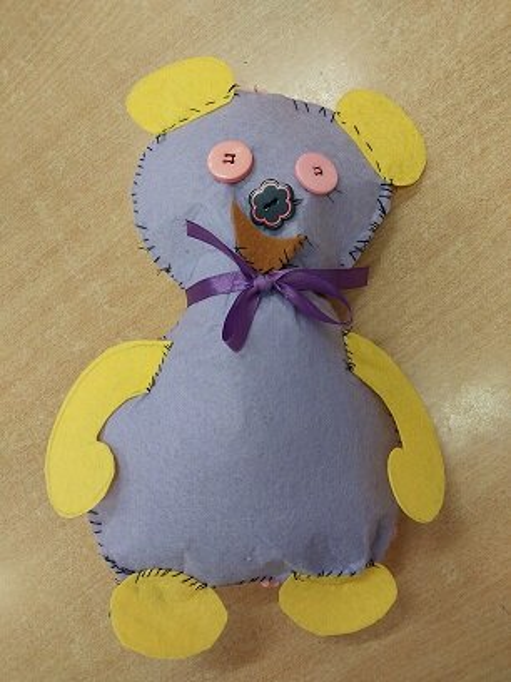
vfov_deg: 60.0
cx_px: 256
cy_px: 341
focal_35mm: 30
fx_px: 590
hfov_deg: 46.8
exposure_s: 1/50
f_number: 1.8
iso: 320
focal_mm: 4.6
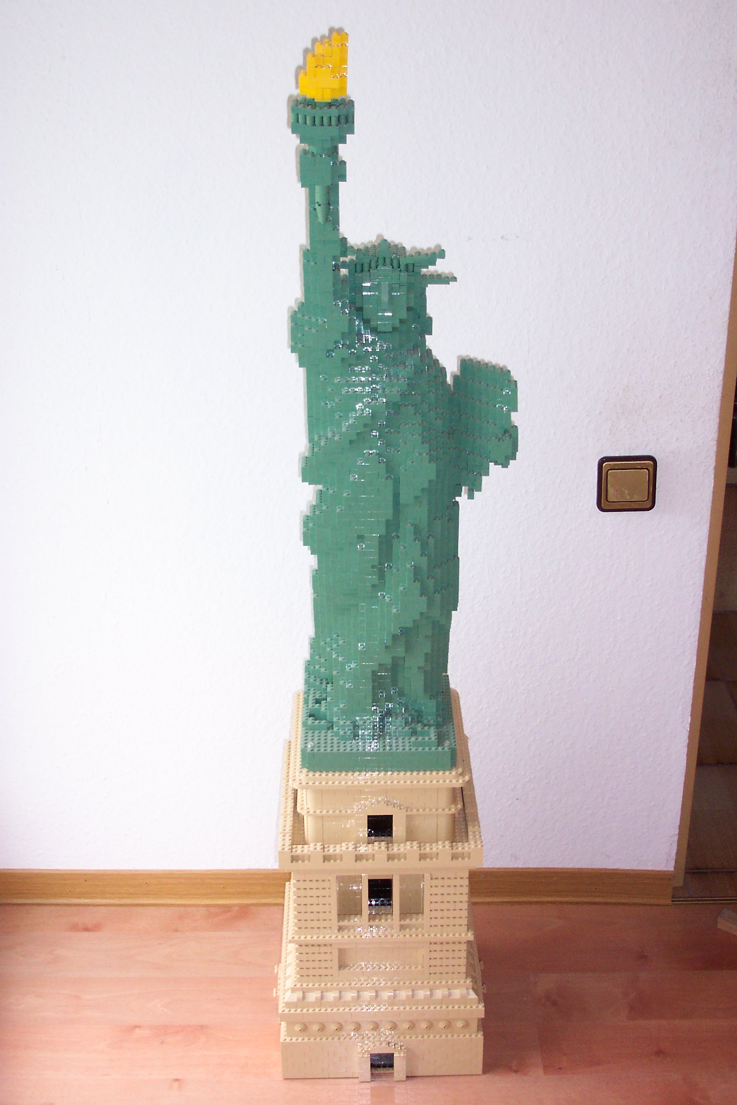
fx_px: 1474
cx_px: 371
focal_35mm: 48
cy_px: 547
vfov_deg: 41.1
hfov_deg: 28.1
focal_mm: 9.8
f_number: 3.1
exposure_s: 1/30
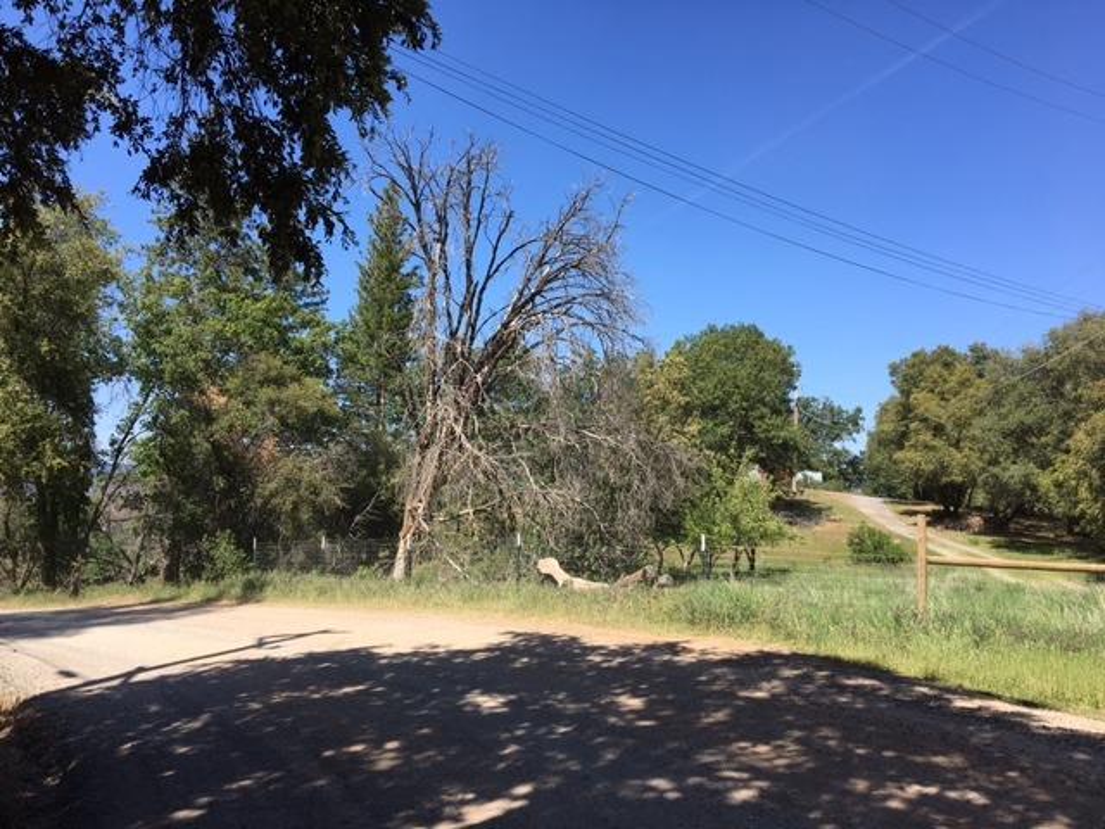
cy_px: 414
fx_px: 926
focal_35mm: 29
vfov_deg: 48.2
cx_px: 552
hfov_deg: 61.7
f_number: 2.2
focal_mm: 4.15
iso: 25
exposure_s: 1/1131
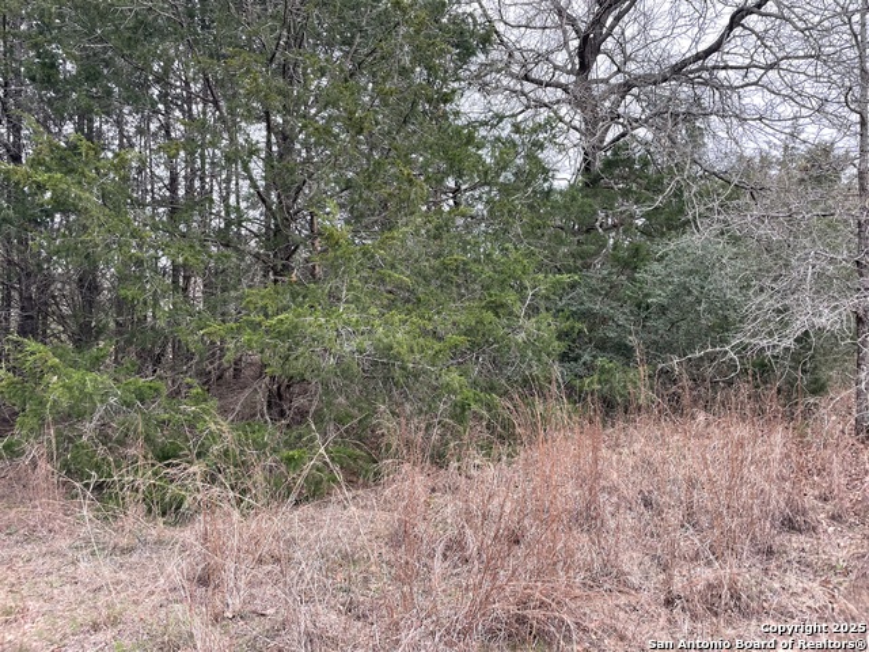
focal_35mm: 26
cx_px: 434
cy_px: 326
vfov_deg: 53.1
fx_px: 653
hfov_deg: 67.3
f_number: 1.6
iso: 32
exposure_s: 1/231
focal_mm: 4.2
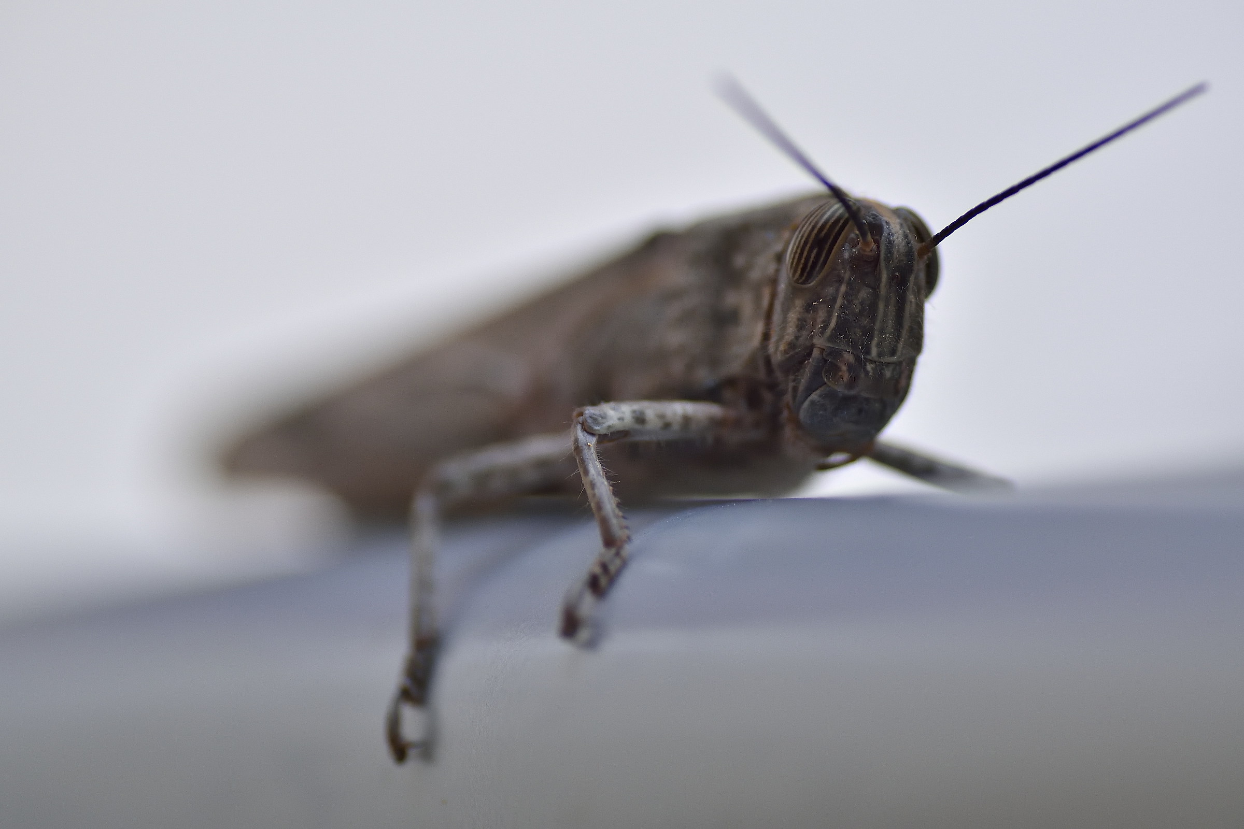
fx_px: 4665
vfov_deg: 10.2
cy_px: 414
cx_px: 622
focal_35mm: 135
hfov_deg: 15.2
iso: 800
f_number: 4.5
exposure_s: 1/640
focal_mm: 90
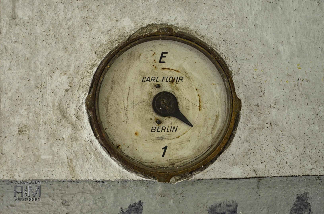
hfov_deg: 53.2
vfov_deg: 36.7
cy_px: 107
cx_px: 162
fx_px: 323
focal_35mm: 36
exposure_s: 1/20
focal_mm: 24
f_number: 4.5
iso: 1250
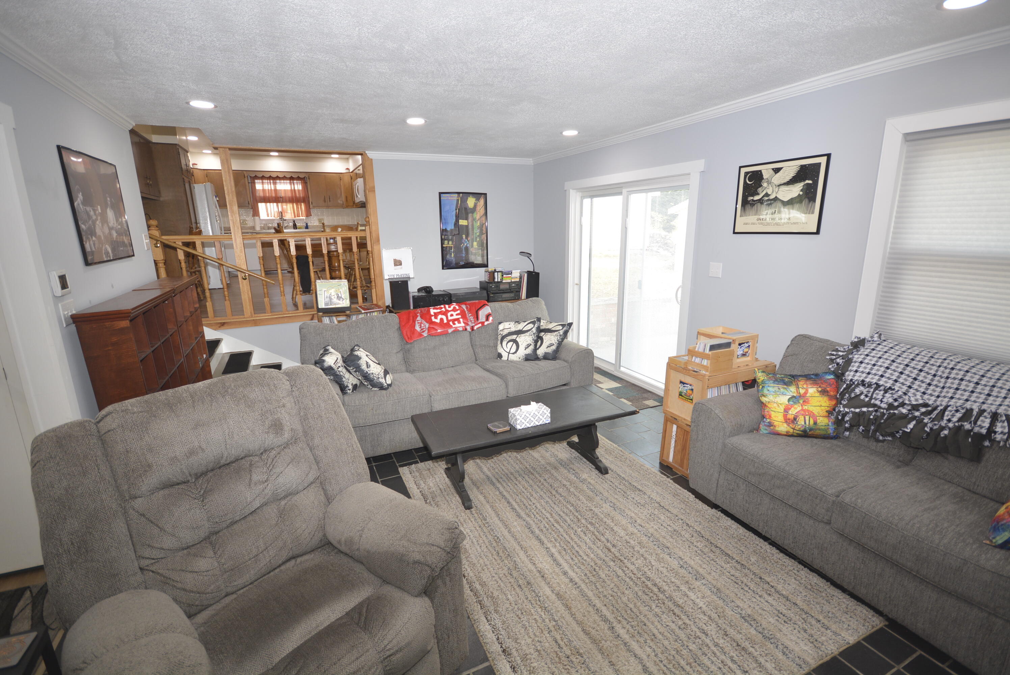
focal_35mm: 16
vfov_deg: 72.2
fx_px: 463
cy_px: 338
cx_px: 505
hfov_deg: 94.9
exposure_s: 1/60
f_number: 4.2
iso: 320
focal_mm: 11
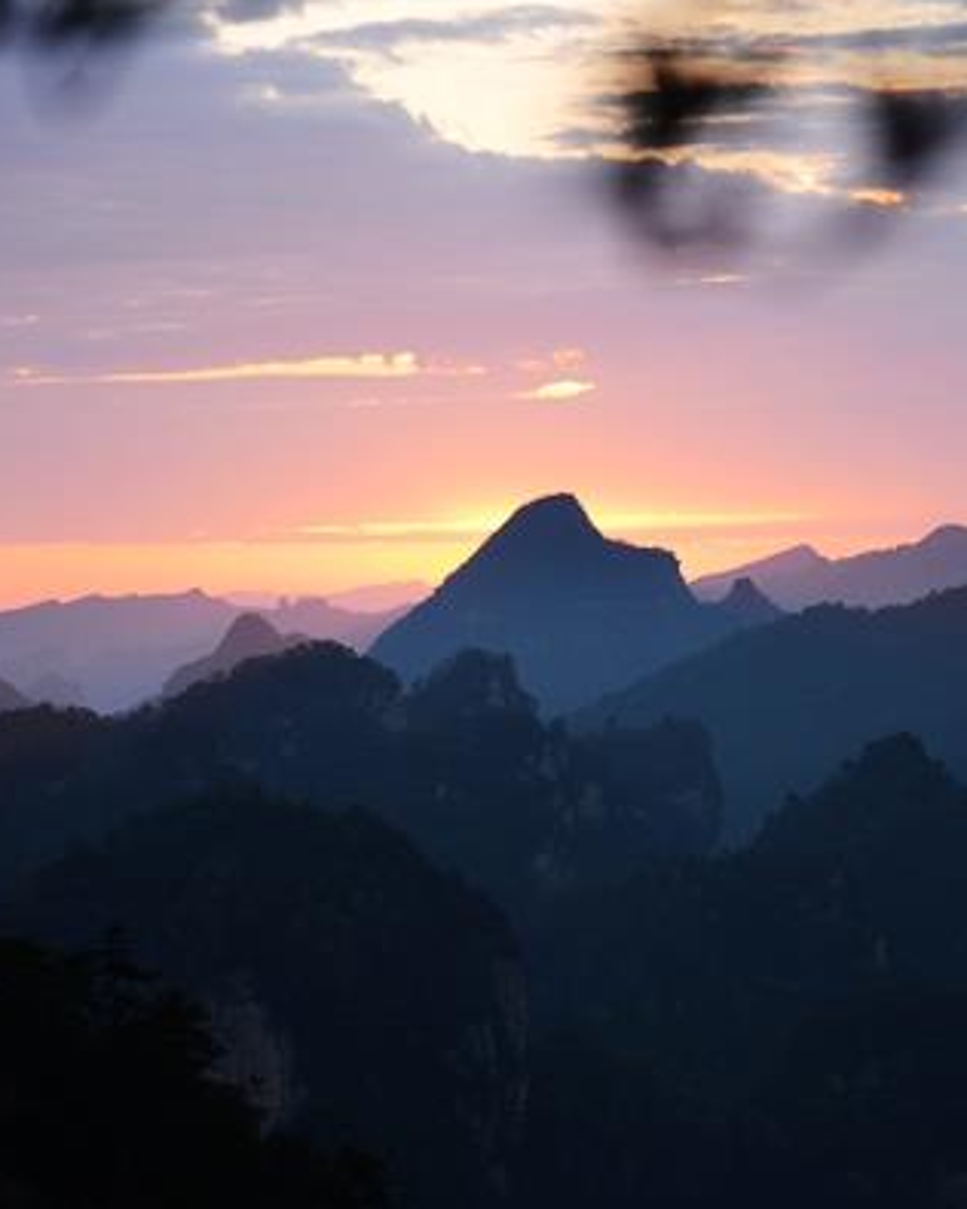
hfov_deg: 9.0
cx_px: 542
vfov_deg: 11.3
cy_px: 608
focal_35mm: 171
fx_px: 6117
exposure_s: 1/320
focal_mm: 120
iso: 1000
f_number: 4
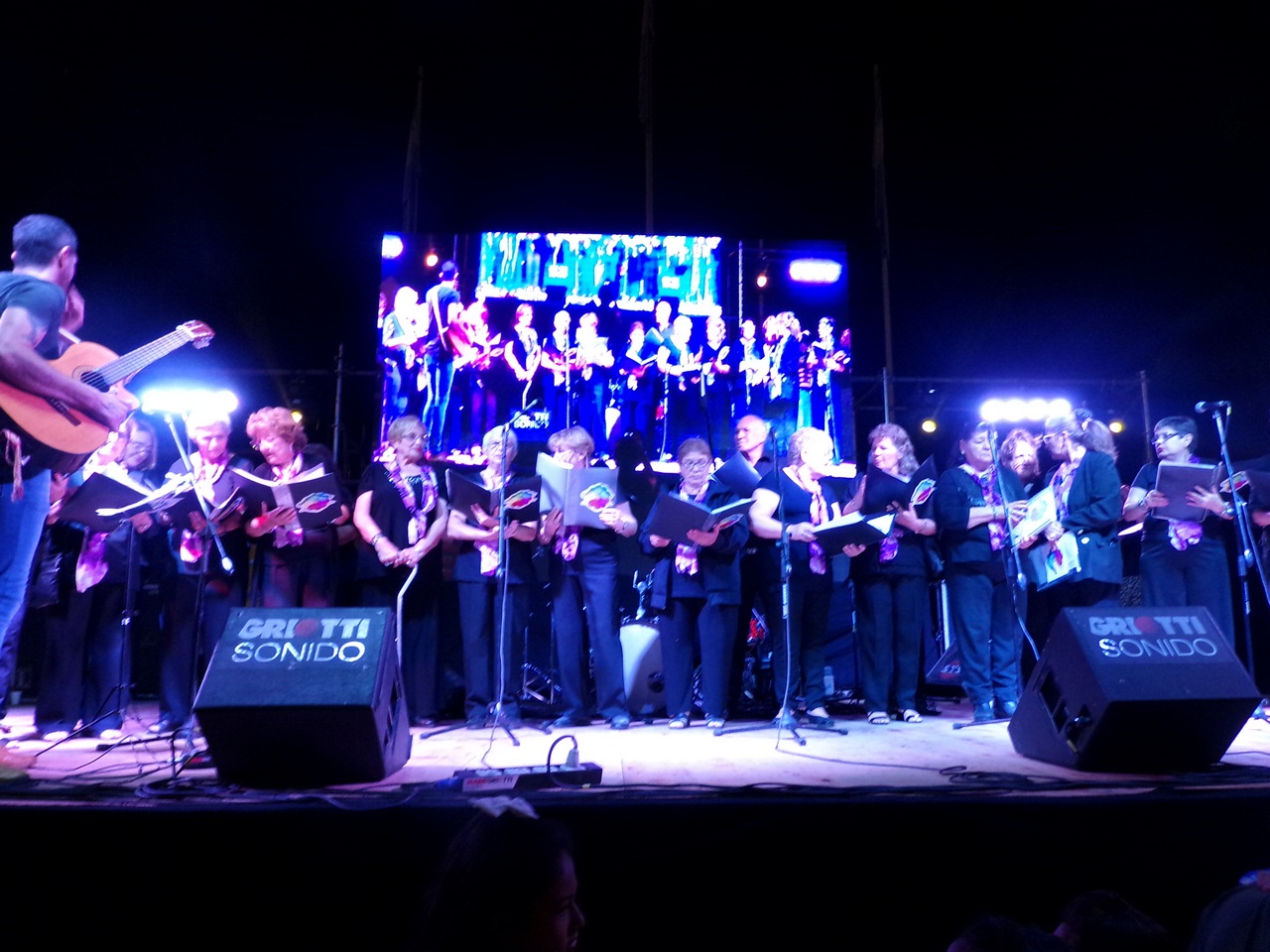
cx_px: 635
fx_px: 954
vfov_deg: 53.1
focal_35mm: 26
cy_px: 476
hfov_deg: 67.3
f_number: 3.2
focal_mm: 4.7
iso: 200
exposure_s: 1/25
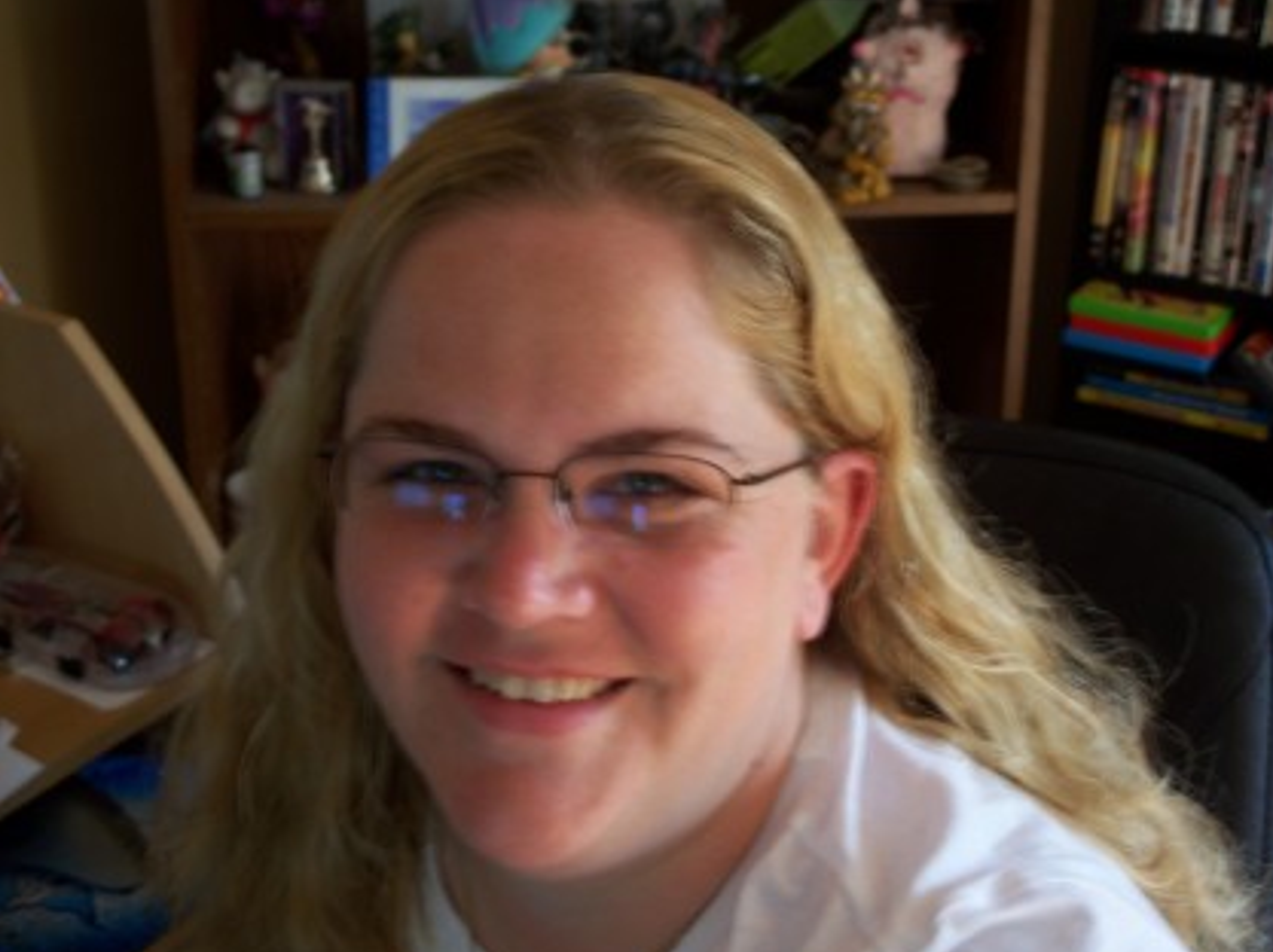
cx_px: 635
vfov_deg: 26.5
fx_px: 2021
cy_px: 484
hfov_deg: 35.0
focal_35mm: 55
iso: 64
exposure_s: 1/8
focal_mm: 10.7
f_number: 3.2
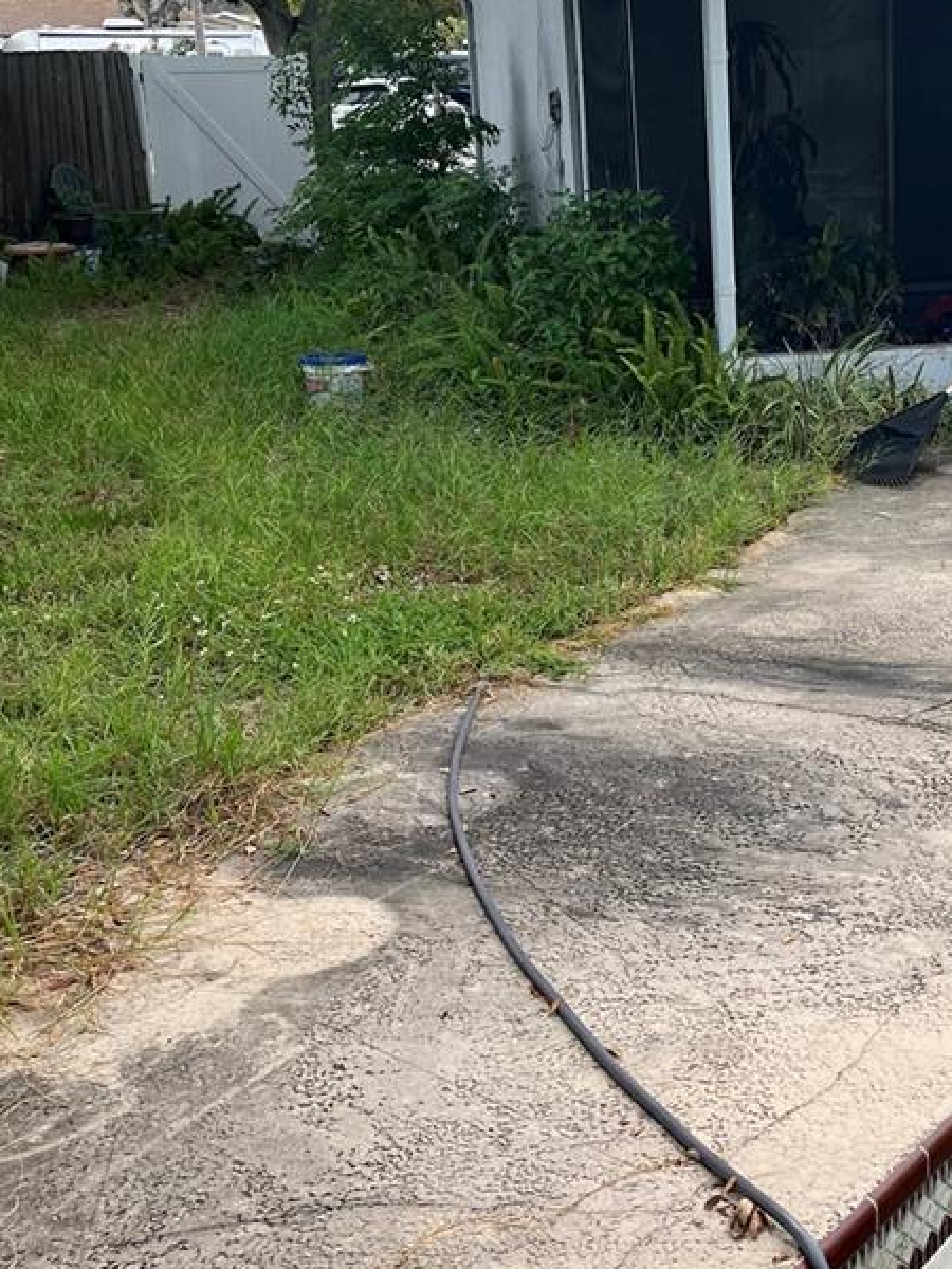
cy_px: 544
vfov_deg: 36.7
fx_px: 1907
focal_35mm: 52
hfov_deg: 27.1
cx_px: 844
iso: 50
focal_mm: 5.1
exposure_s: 1/840
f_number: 1.6
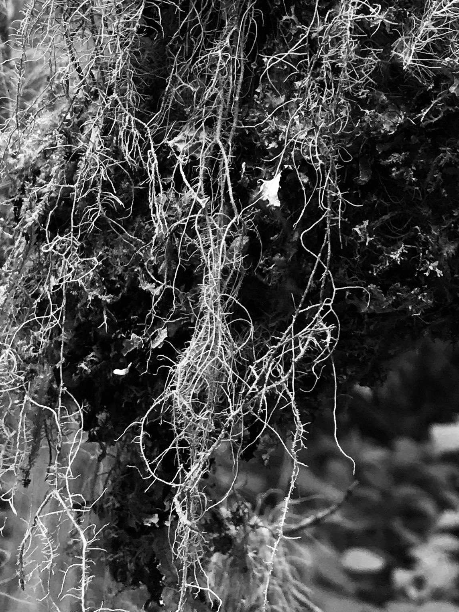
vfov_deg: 23.4
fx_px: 1309
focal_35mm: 74
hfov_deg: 19.8
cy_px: -176
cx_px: 323
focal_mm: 3.99
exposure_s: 1/60
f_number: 1.8
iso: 25
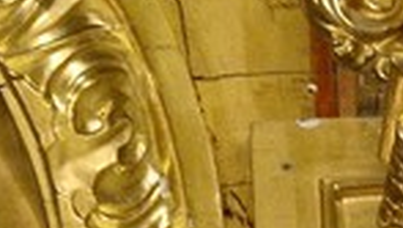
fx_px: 6685
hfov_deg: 3.4
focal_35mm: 625
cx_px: -613
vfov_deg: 1.9
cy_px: 931
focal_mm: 55
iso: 1600
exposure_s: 1/60
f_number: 4.5
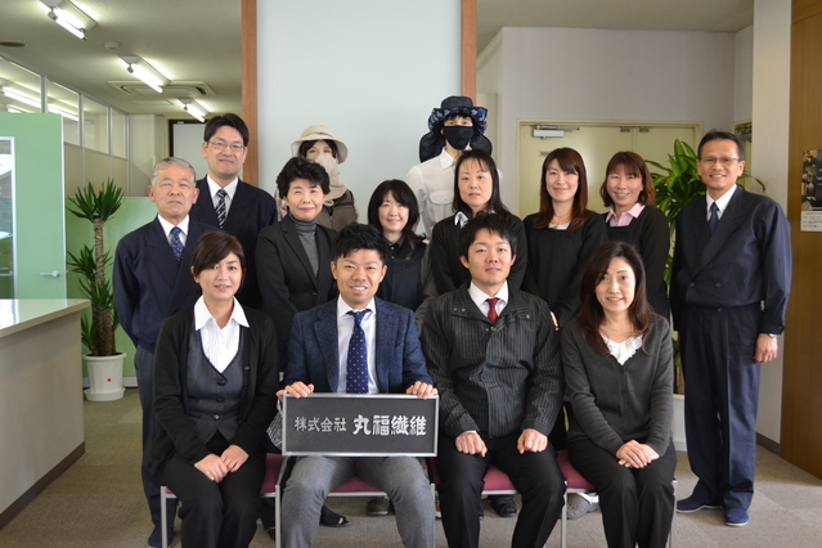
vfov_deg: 34.2
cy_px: 274
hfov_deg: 49.6
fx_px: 890
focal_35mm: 39
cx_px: 411
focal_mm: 26
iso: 400
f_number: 4.5
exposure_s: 1/30
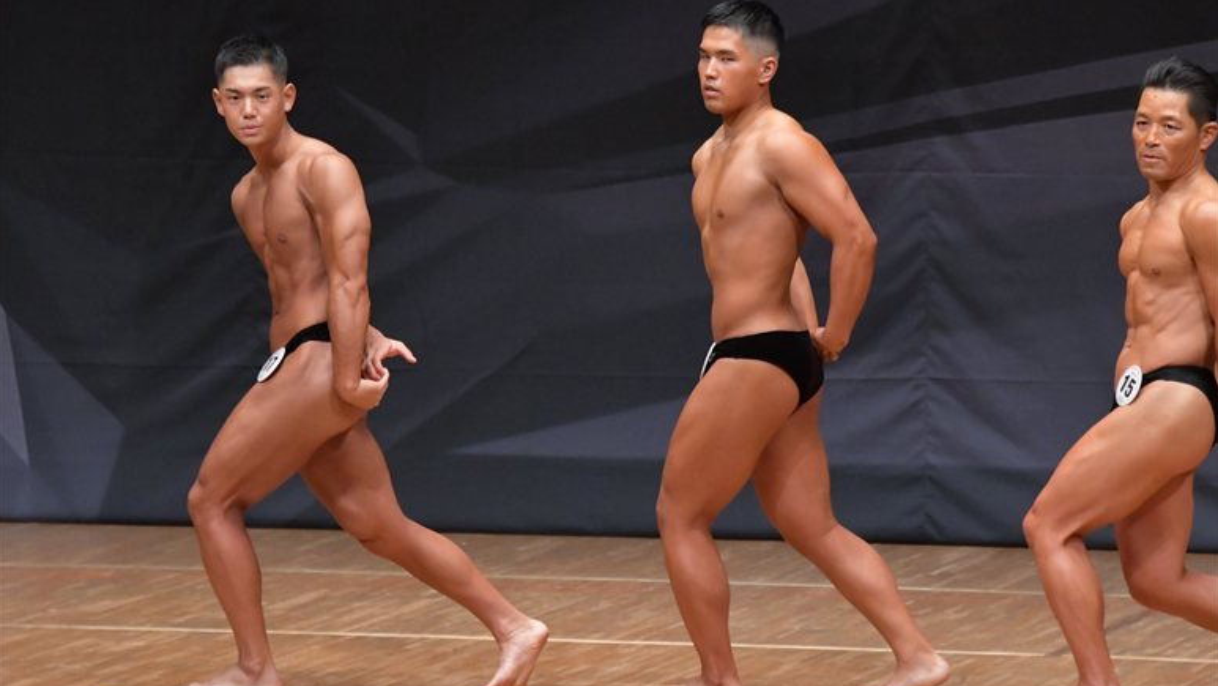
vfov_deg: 3.9
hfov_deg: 6.9
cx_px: 609
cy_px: 355
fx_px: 10174
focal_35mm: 315
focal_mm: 200
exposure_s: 1/400
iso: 6400
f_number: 5.6
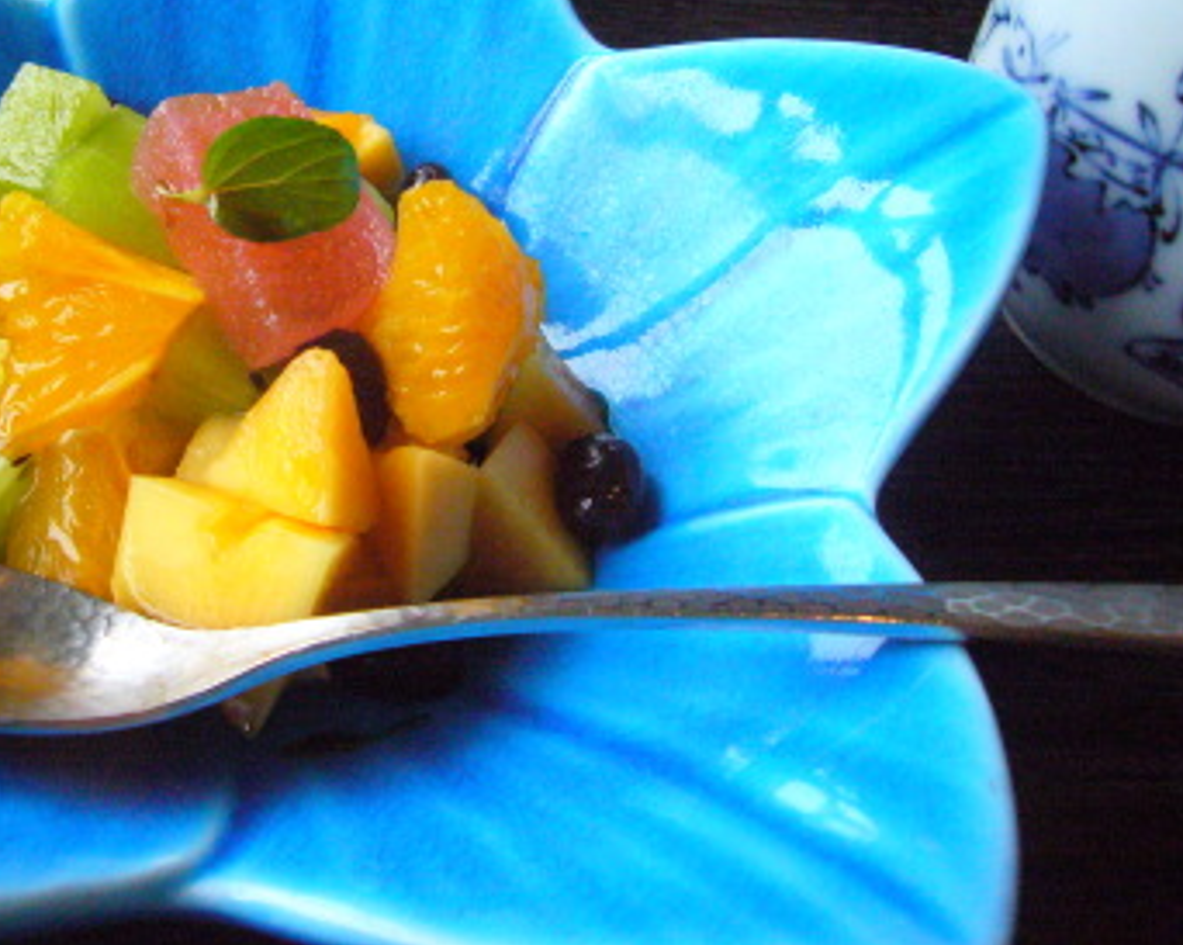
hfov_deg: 45.3
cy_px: 299
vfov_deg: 36.8
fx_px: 1399
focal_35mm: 40
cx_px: 415
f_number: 2.8
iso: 400
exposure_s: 1/500
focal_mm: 4.6
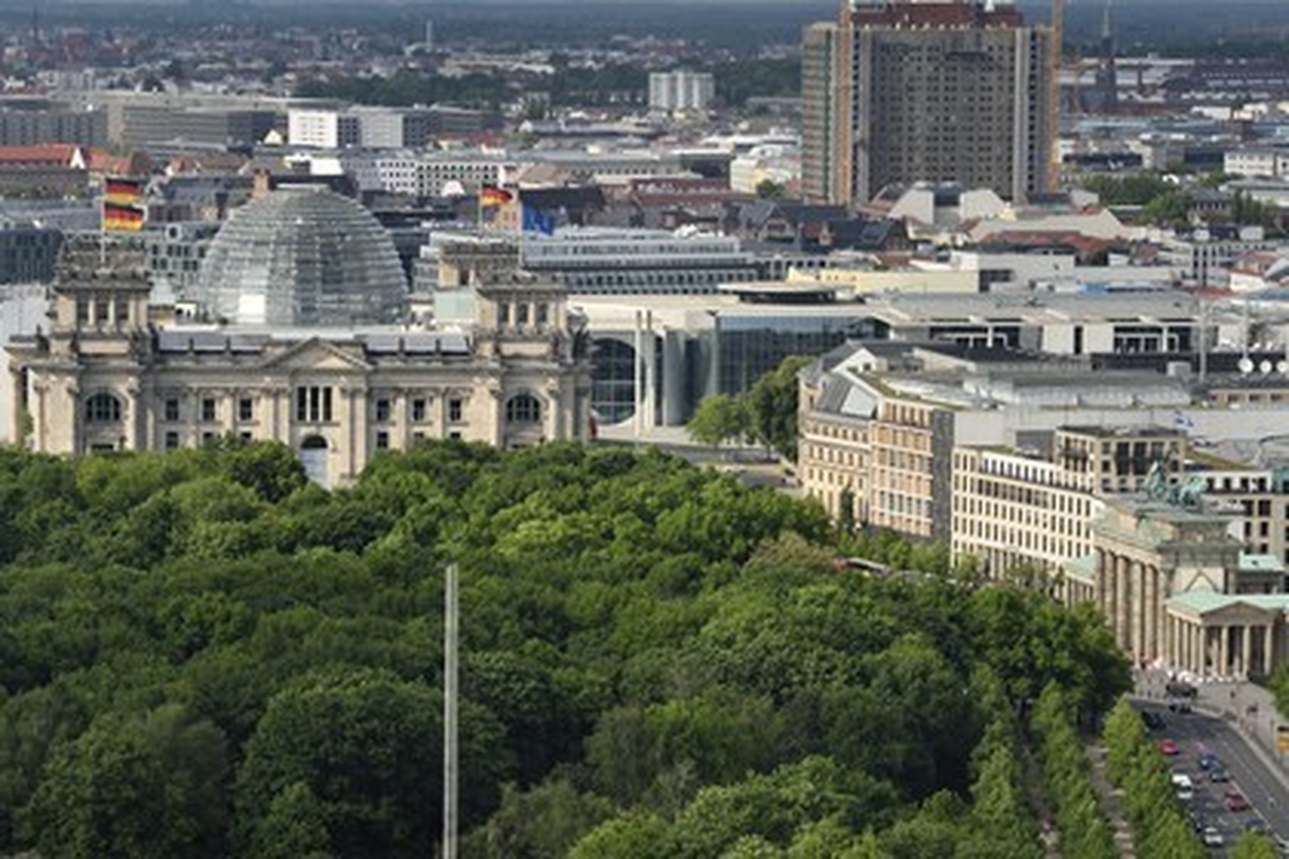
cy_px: 430
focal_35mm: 135
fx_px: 4833
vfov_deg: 10.2
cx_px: 644
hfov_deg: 15.2
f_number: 8
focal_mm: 135
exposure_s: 1/400
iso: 200
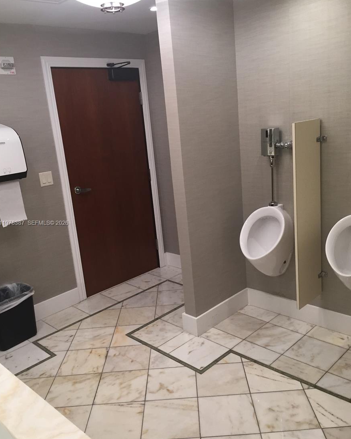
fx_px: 402
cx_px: 174
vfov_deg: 57.2
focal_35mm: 31
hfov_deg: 47.1
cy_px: 224
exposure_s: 1/30
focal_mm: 4.15
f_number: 2.2
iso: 50
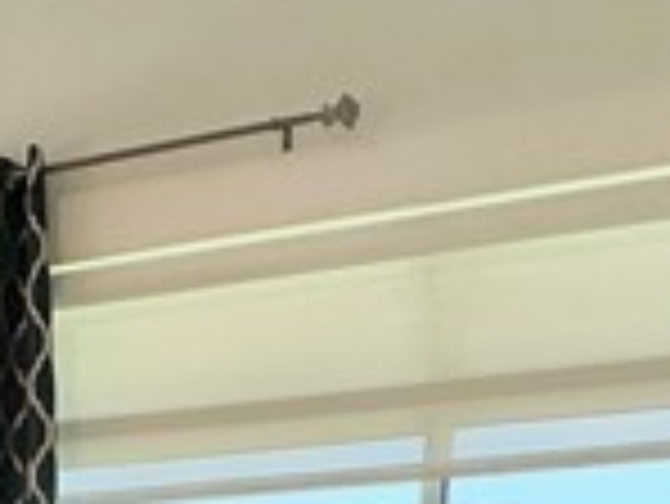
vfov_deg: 11.2
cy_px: 1408
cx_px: -54
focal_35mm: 96
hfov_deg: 19.6
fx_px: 1860
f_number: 2.2
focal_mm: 2.22
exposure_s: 1/163
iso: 40
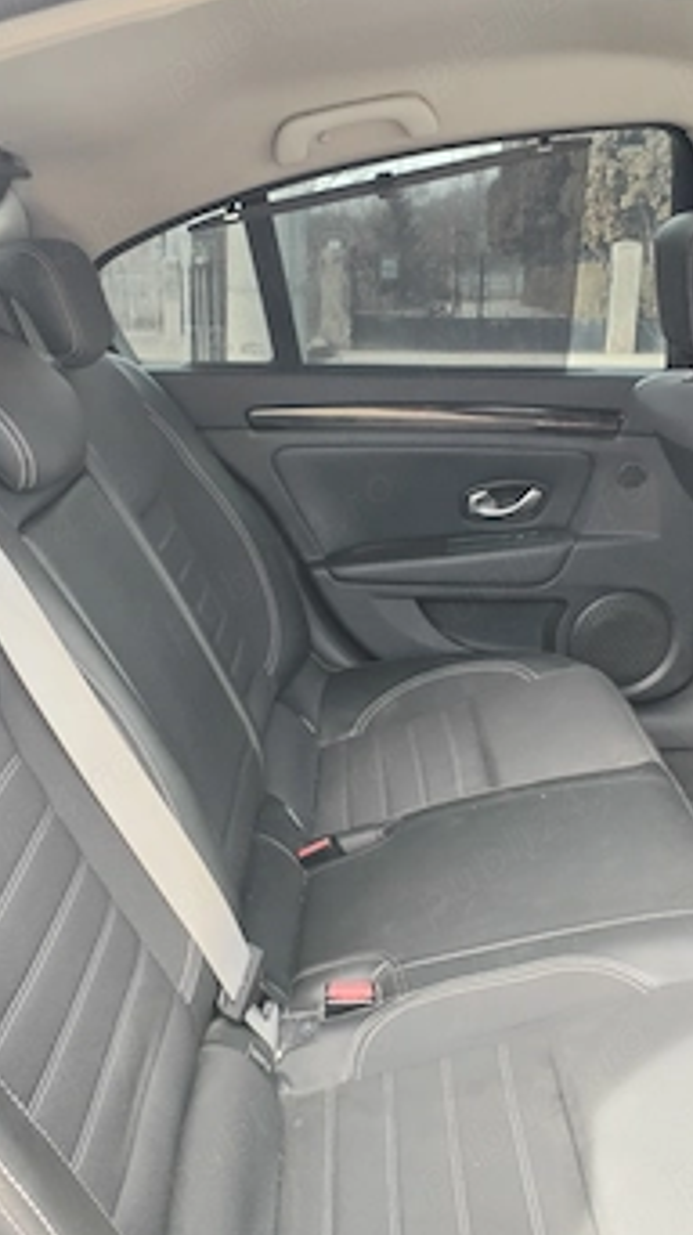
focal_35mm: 37
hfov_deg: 31.9
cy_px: 618
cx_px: 404
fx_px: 1210
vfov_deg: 54.0
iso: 139
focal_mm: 4.75
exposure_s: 1/50
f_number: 1.8
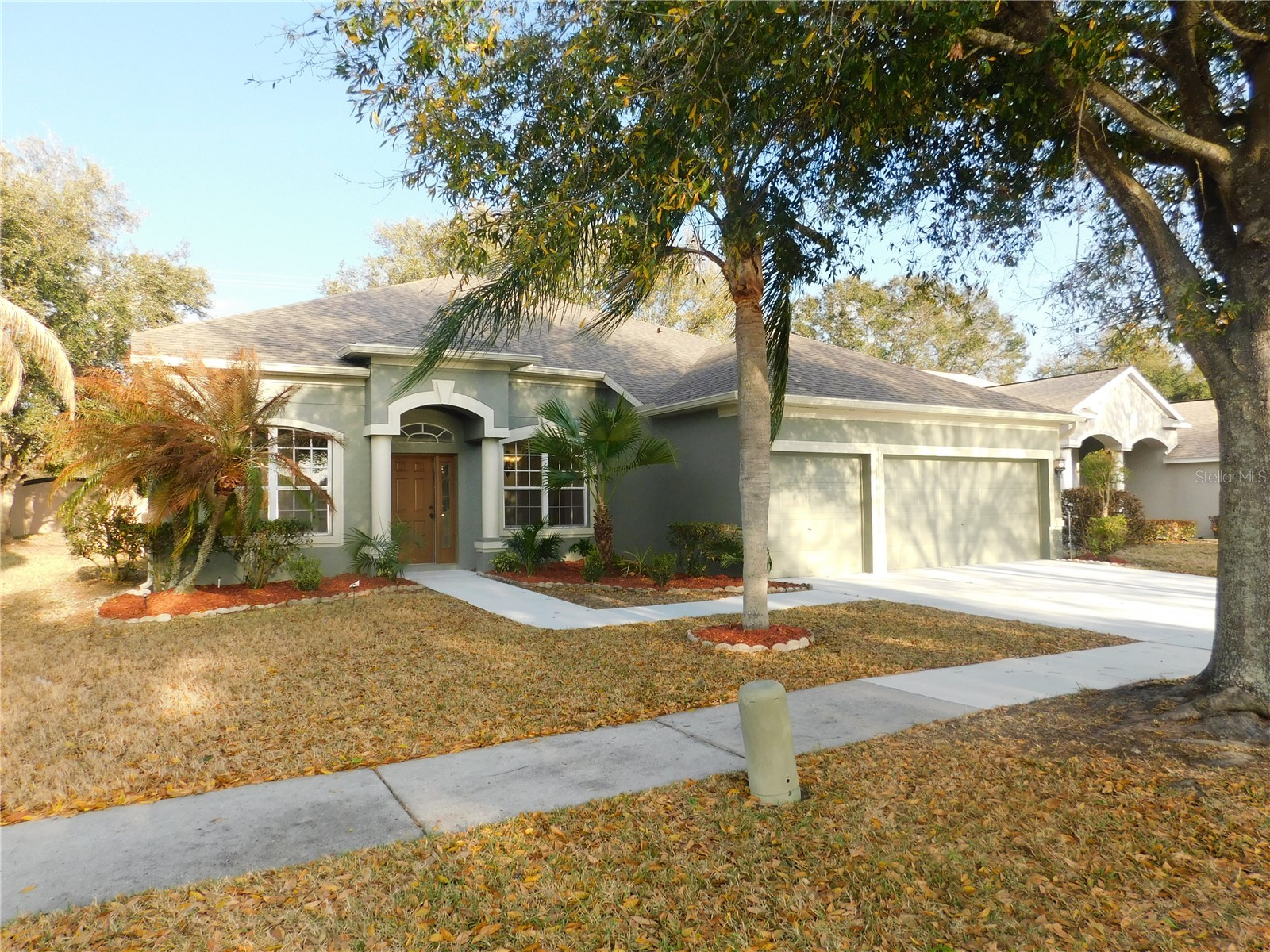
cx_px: 635
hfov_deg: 73.9
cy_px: 476
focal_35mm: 23
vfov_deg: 58.9
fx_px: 844
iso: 125
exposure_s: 1/320
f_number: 3
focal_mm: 4
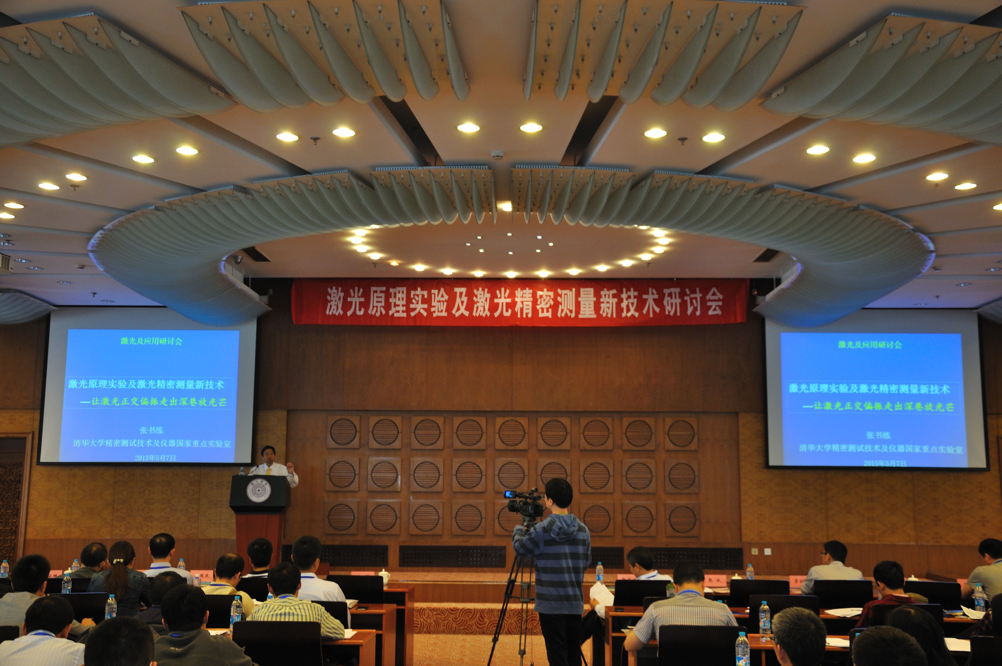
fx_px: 1084
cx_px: 501
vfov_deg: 34.1
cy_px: 333
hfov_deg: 49.6
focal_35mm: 39
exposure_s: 1/25
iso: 400
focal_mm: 26
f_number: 5
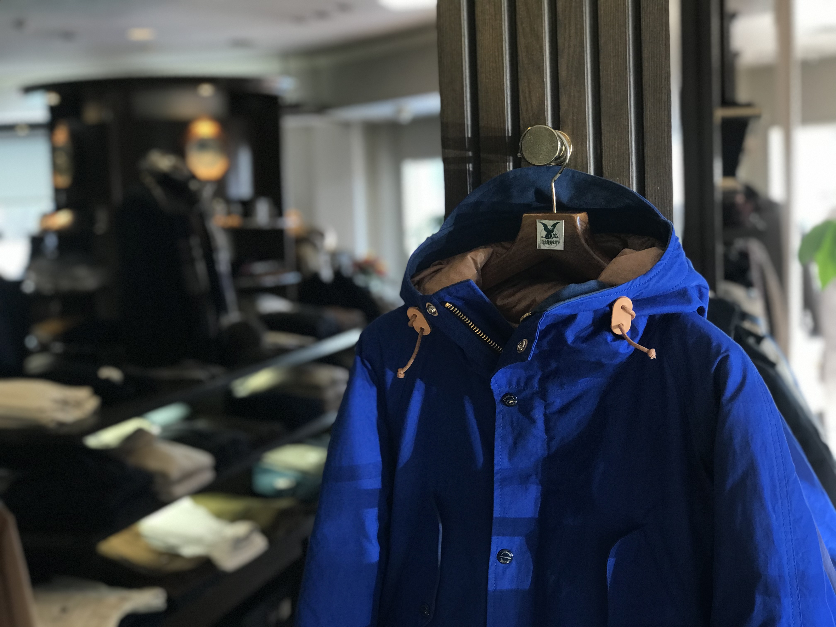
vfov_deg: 25.7
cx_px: 418
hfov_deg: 33.8
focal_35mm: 57
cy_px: 314
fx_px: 1377
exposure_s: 1/60
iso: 40
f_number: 2.8
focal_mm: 6.6
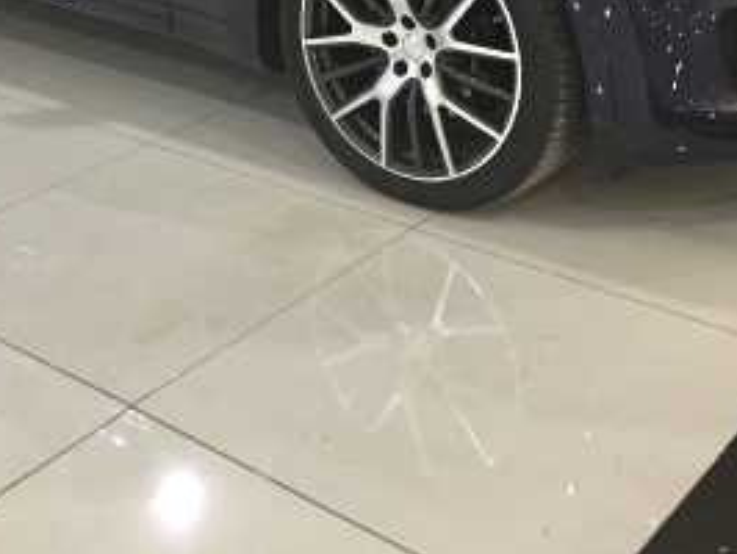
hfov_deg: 32.0
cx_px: 280
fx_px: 1279
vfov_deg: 23.3
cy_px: -15
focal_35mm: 60
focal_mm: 4.15
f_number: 2.2
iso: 200
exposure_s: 1/33
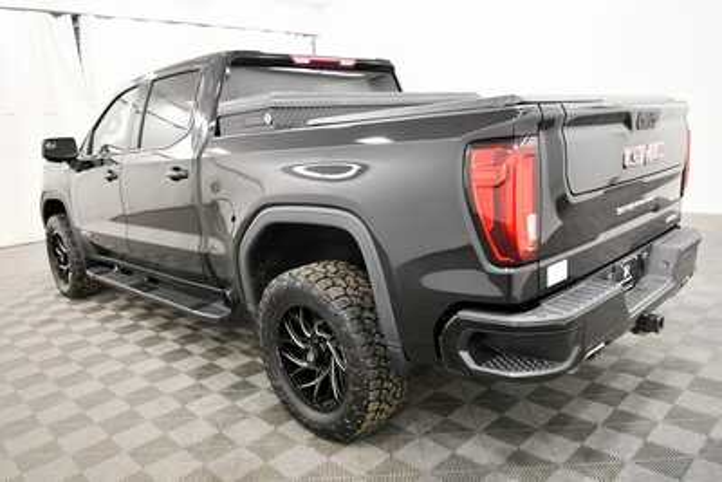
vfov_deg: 48.0
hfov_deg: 67.4
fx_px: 542
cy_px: 241
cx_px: 361
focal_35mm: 27
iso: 2800
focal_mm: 18
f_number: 5.6
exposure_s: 1/125
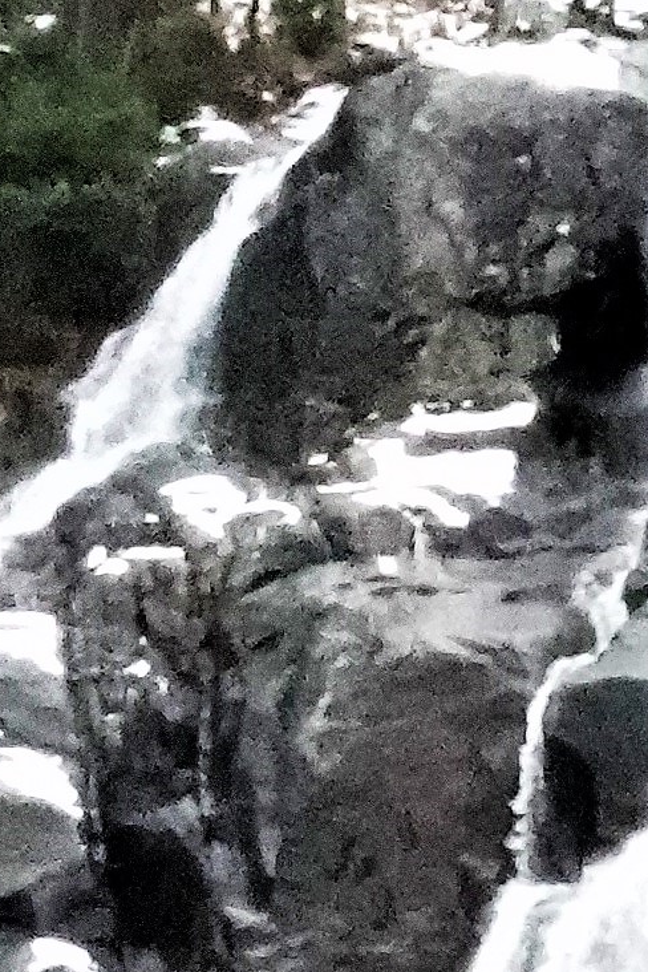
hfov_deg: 2.4
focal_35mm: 576
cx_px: 810
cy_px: 2287
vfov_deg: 3.5
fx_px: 15551
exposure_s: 1/80
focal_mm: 28.07
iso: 5000
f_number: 16
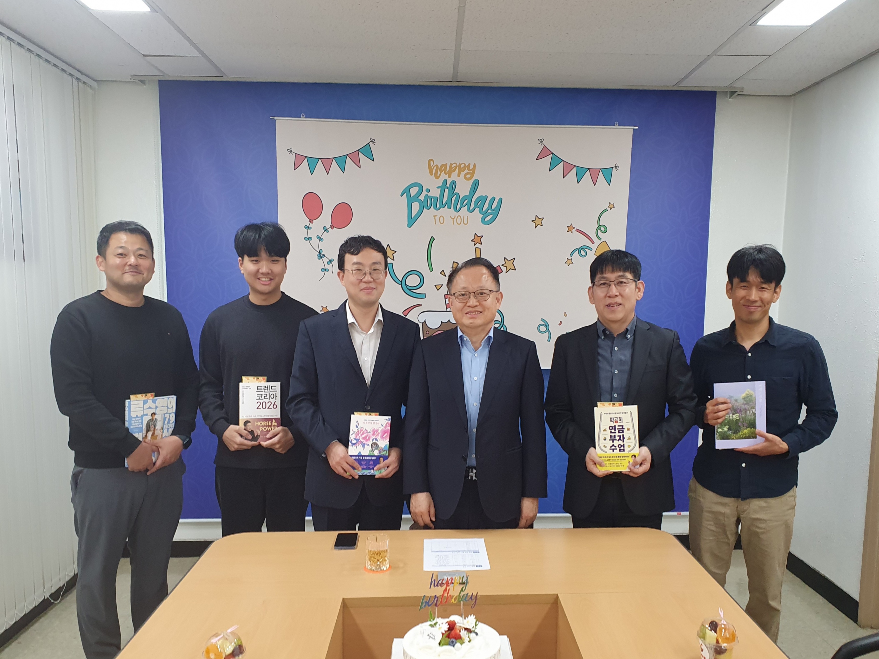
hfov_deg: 67.3
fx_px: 660
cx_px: 440
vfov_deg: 53.0
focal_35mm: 26
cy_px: 330
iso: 200
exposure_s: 1/60.2
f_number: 2.4
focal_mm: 4.32
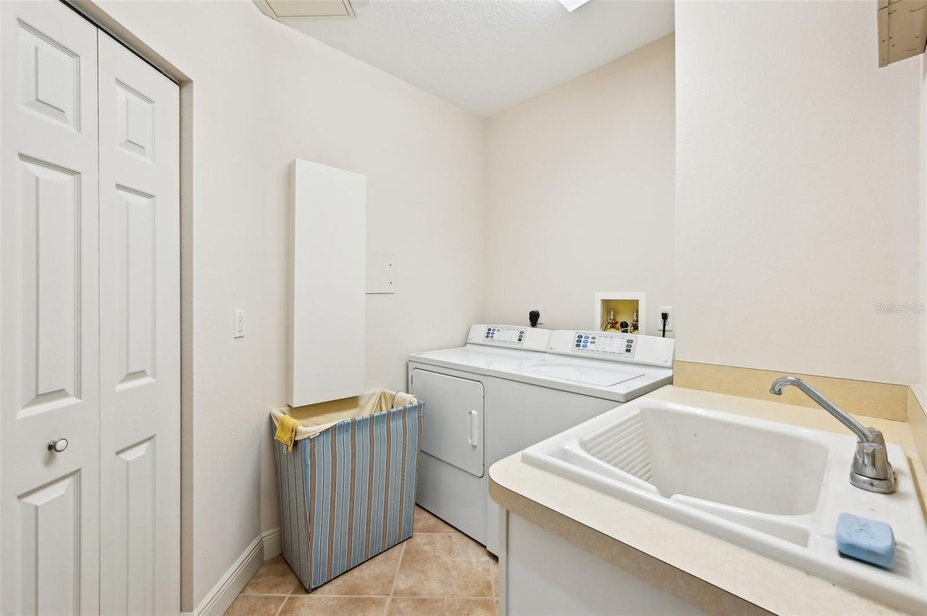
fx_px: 360
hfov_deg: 104.3
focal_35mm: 14
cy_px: 308
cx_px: 464
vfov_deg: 81.1
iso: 400
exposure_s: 1/40
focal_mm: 14
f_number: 8
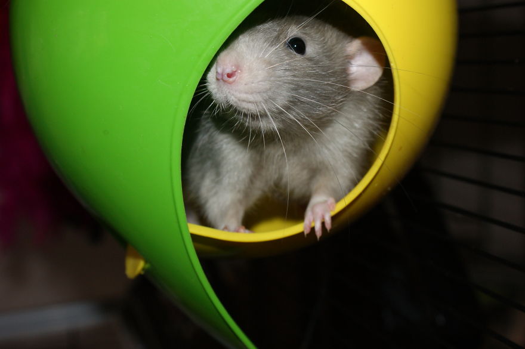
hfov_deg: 37.9
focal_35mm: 52
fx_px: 765
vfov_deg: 25.7
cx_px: 262
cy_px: 174
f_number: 5.6
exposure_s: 1/60
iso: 400
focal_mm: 35
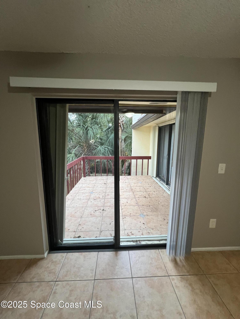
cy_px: 160
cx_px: 120
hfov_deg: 89.9
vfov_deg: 106.2
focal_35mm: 13
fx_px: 120
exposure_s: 1/60
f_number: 1.8
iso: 200
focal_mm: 1.57
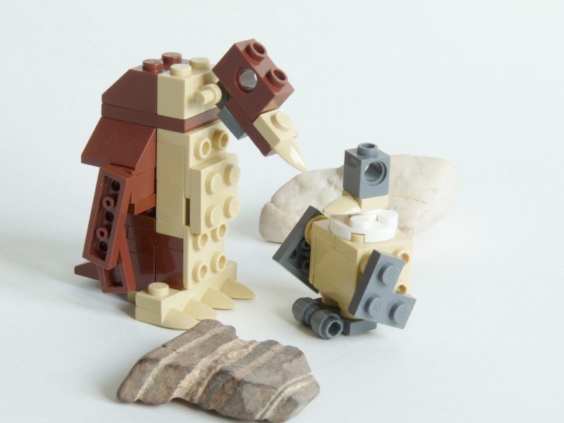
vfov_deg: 11.5
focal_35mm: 129
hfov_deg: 15.3
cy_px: 212
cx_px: 282
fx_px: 2102
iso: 100
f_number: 8
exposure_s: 1/8
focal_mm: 23
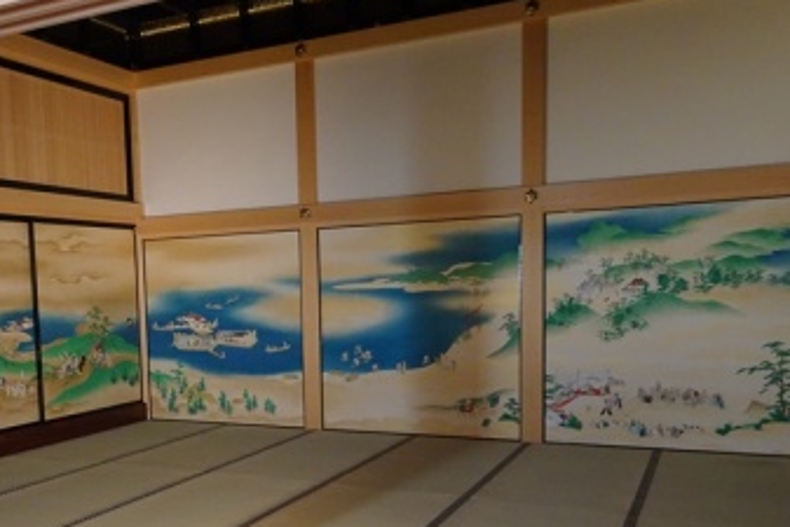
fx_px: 812
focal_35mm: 37
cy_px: 374
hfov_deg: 50.9
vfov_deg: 35.4
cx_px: 260
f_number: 3.5
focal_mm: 4.1
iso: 500
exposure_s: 1/30
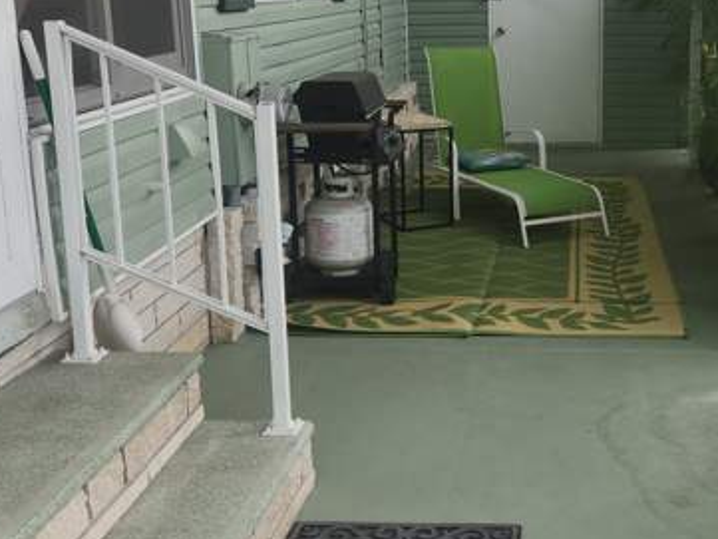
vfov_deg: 28.5
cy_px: 225
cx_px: 543
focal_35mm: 51
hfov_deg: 36.6
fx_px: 1058
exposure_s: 1/606
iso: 20
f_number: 1.8
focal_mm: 5.4
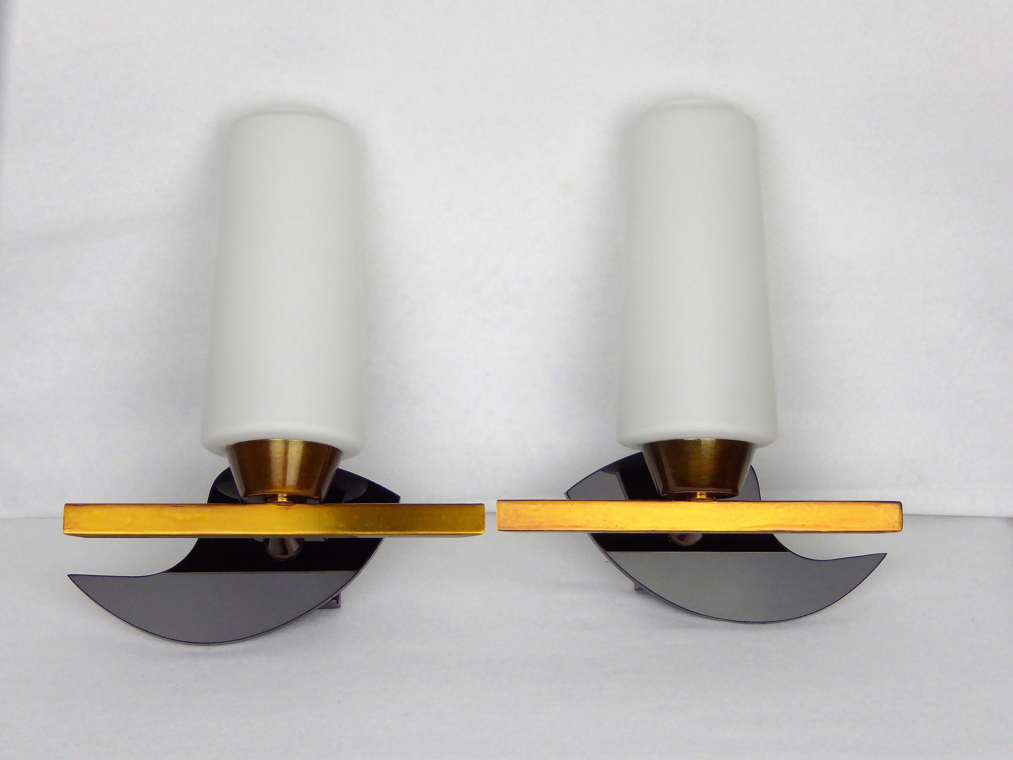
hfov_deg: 21.5
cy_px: 380
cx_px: 506
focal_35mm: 91
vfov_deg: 16.2
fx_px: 2663
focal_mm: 15
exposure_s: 1/250
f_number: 4.8
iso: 400
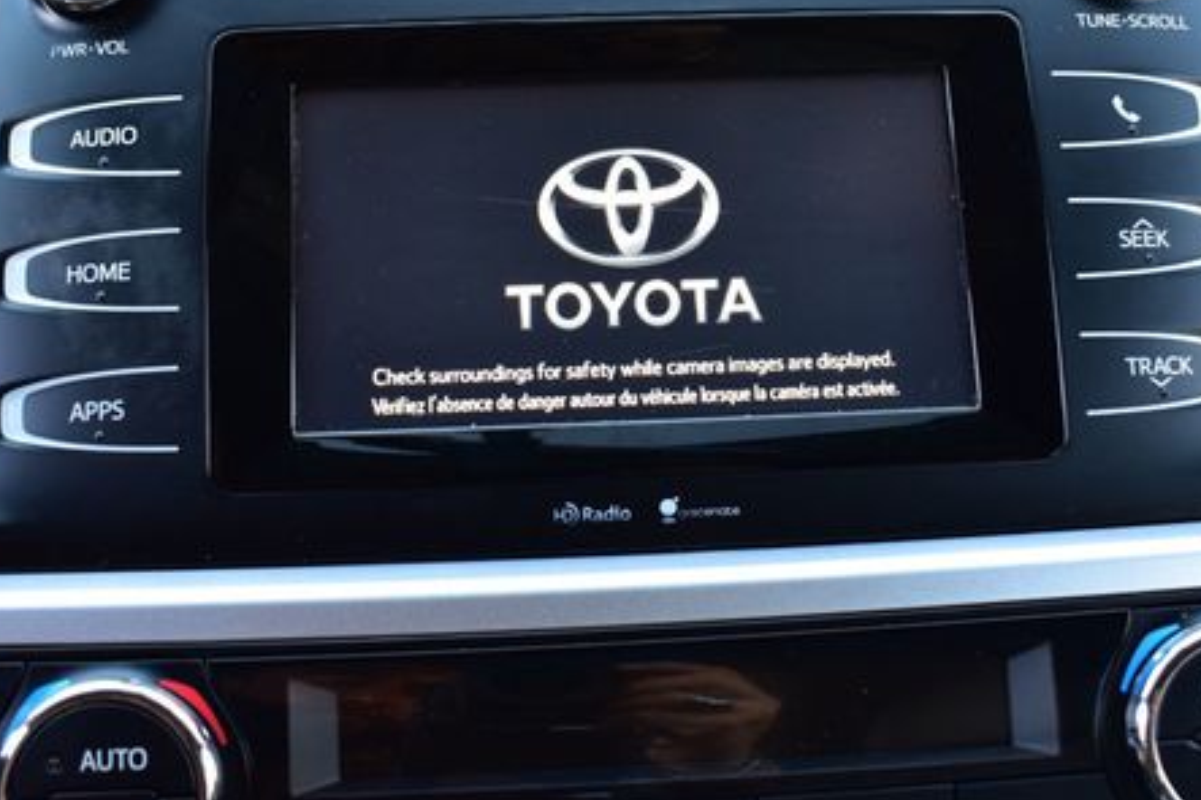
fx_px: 1734
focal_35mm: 52
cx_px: 607
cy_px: 231
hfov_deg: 38.2
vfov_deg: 25.7
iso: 400
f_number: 7.1
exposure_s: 1/25
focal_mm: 24
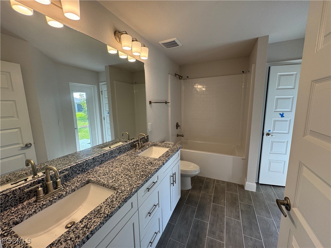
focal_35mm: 14
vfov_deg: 85.7
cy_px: 124
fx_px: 134
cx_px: 166
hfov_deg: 102.1
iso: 80
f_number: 2.2
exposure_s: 1/120
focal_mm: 2.22
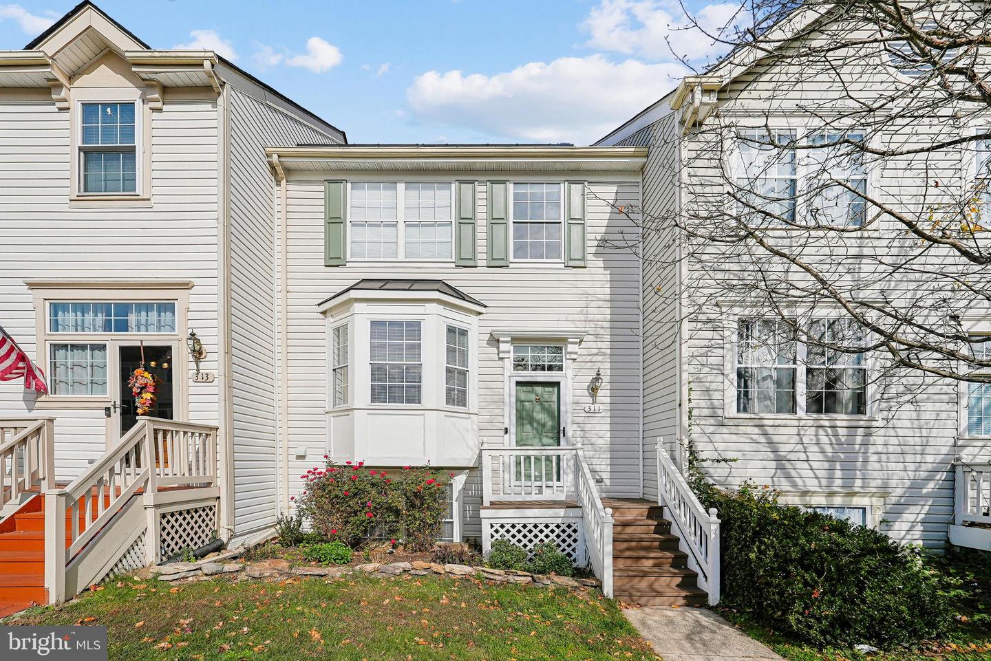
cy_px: 330
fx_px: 454
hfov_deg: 95.0
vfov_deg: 72.1
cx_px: 496
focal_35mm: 16
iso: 80
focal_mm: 16.5
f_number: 4.5
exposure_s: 1/400
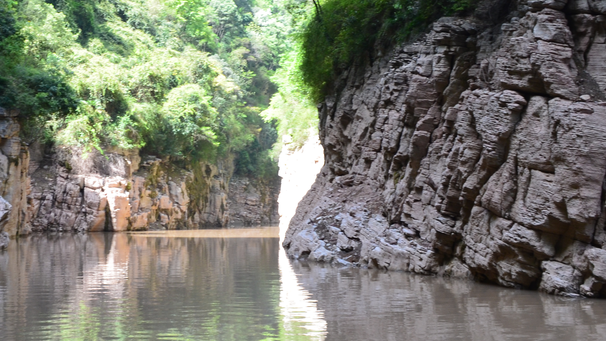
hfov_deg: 39.2
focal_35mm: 52
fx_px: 836
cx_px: 179
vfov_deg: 22.8
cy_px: 82
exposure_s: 1/60
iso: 400
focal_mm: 18
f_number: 10
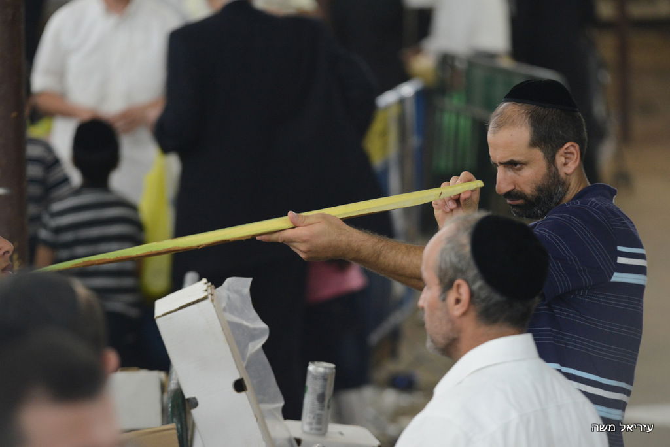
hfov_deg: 10.5
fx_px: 3631
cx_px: 335
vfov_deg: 7.1
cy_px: 224
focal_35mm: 195
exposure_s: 1/100
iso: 3200
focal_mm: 195
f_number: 4
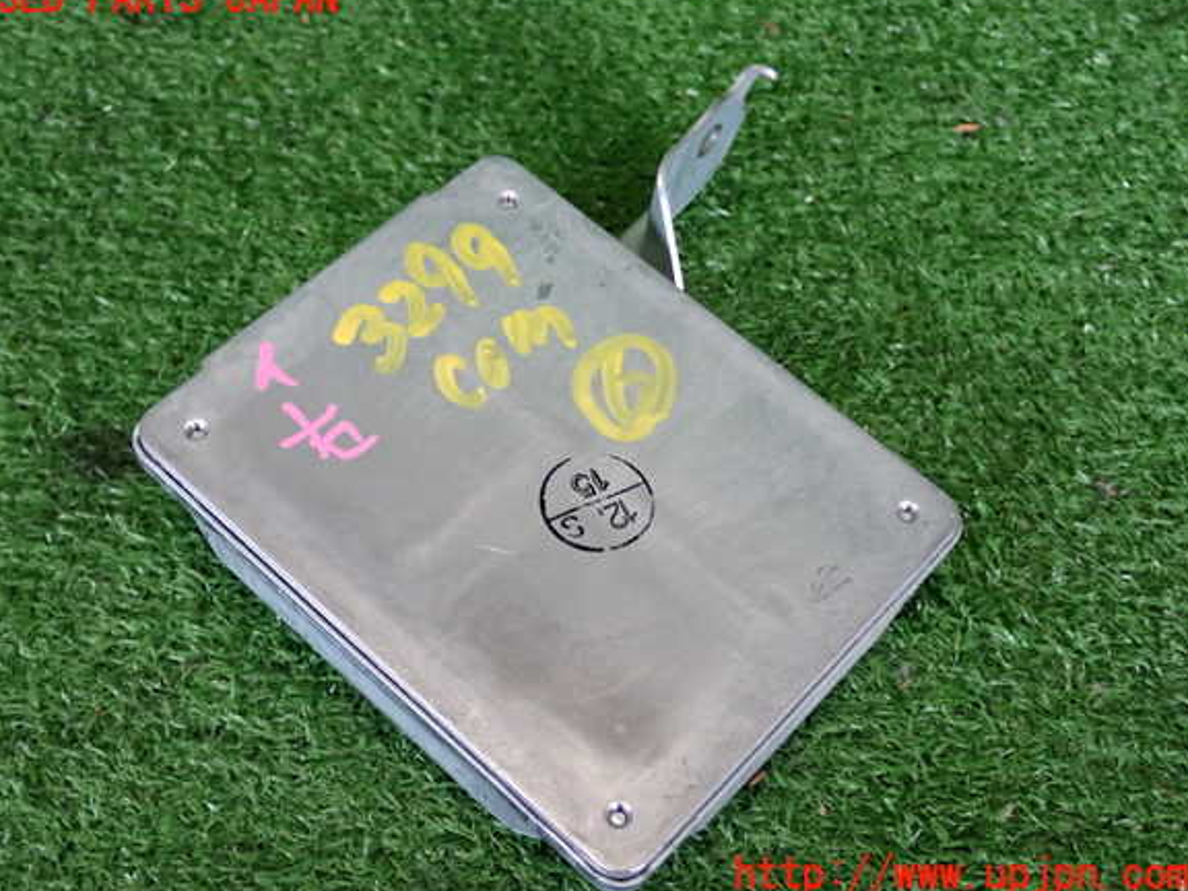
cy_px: 437
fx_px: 1682
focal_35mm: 49
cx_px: 582
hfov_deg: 38.9
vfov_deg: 29.7
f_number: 3.1
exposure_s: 1/50
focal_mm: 8.4
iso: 500
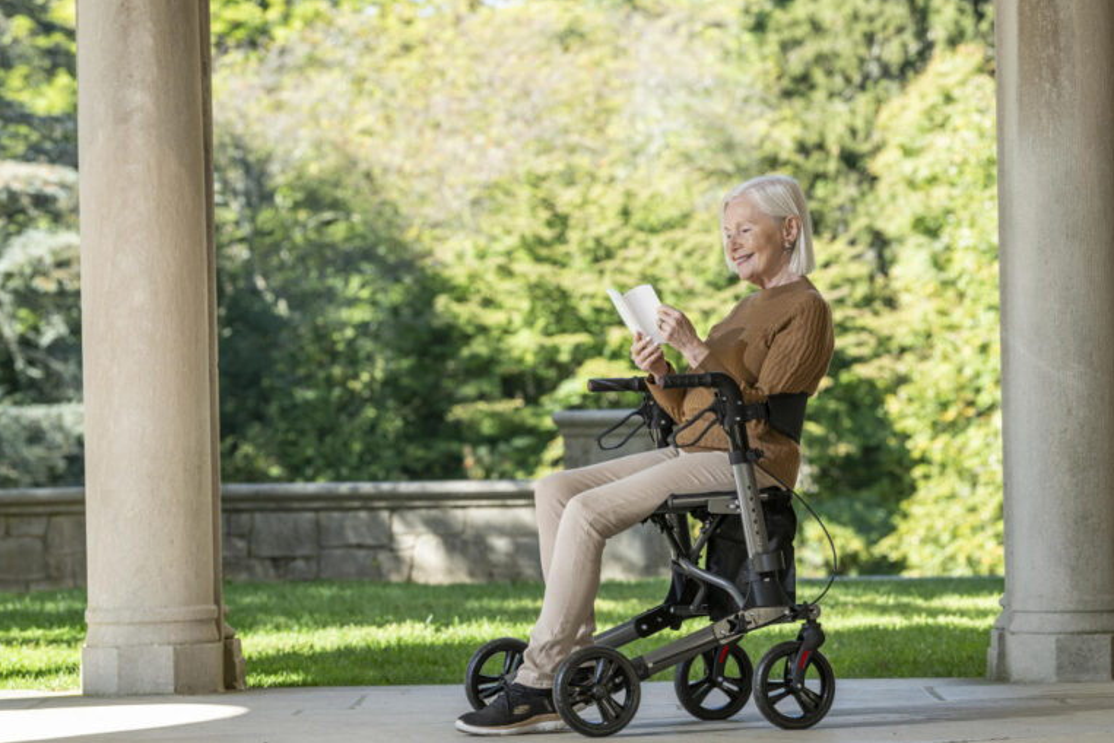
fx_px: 4983
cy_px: 371
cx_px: 559
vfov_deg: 8.5
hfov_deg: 12.8
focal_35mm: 161
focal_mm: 160
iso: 100
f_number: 7.1
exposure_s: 1/60
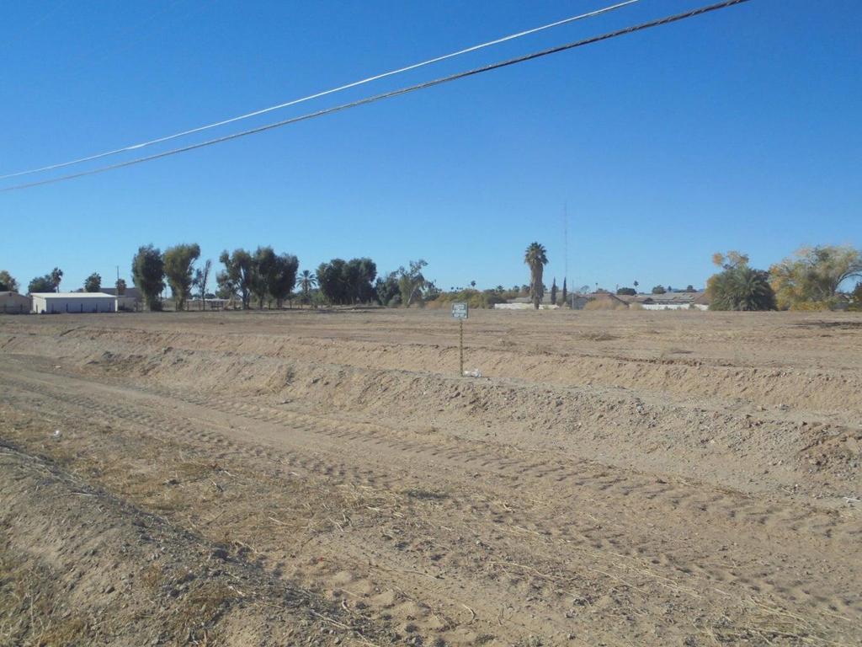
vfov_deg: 41.8
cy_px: 324
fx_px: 847
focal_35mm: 34
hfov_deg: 54.0
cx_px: 431
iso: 100
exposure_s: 1/125
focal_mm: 6.1
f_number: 12.5
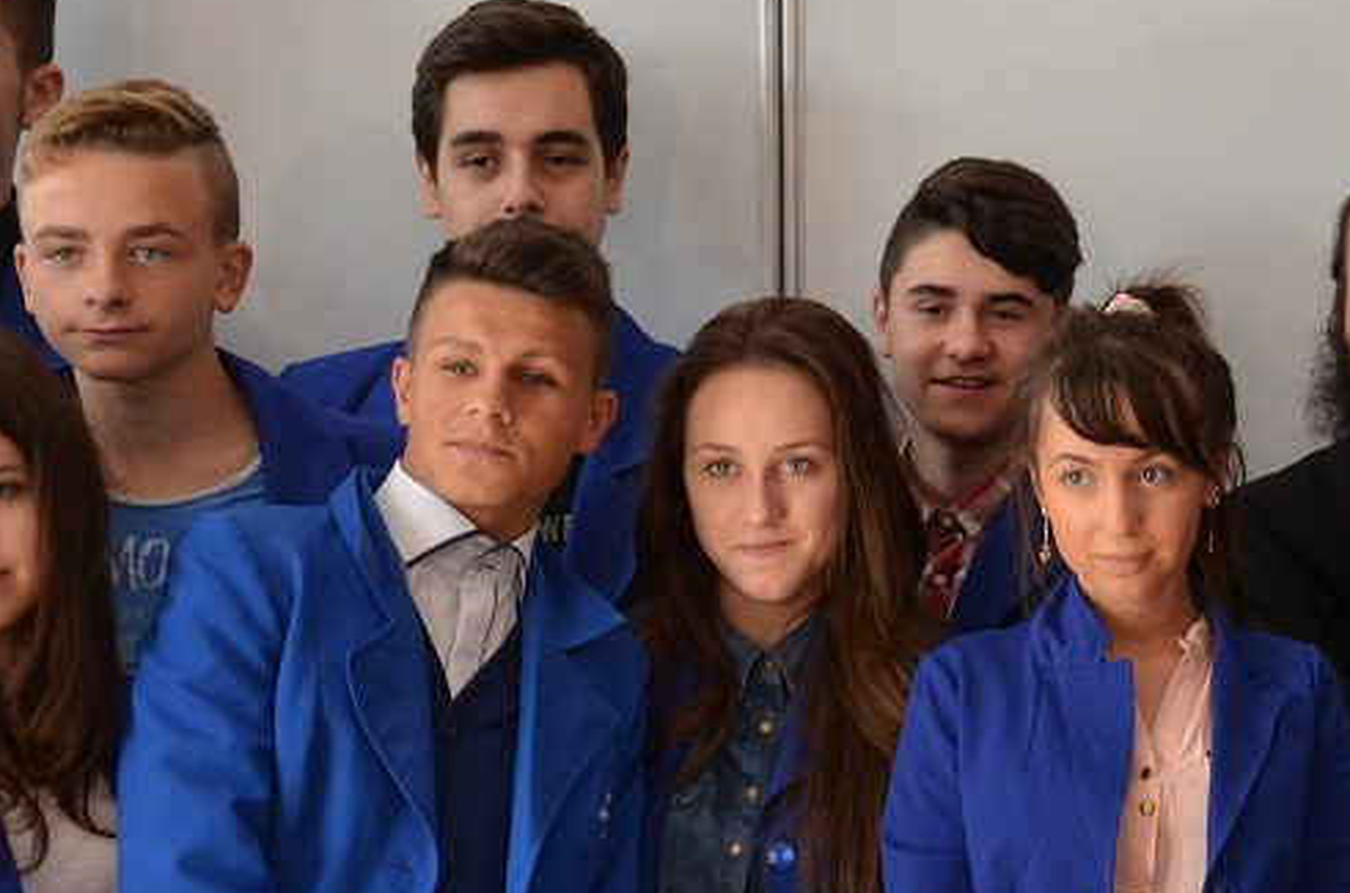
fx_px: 6585
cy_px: 434
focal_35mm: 176
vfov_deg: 7.8
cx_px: 1490
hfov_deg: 11.5
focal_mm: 48
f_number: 4.8
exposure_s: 1/100
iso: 400
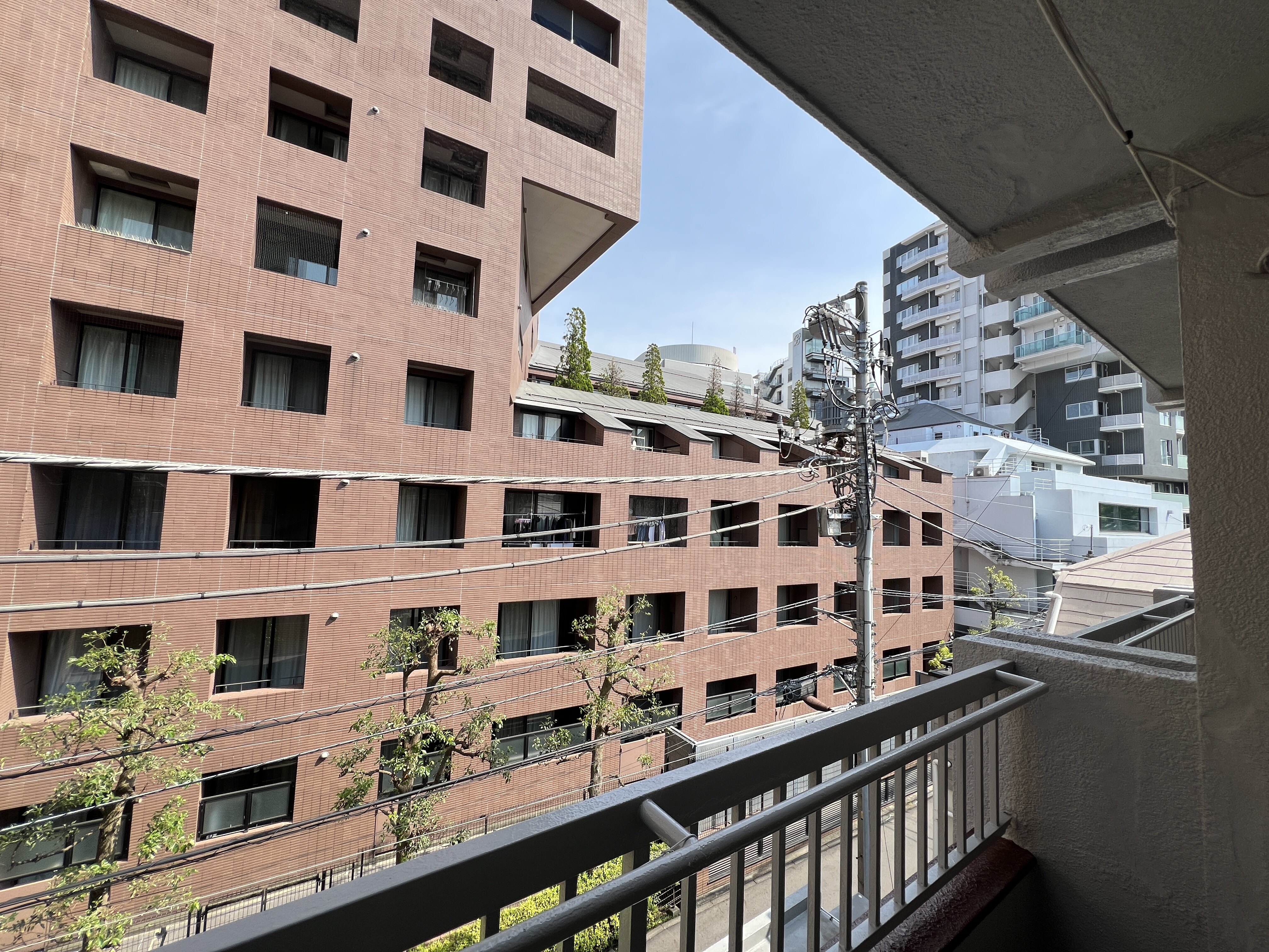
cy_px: 476
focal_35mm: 13
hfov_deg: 106.2
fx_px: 477
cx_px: 634
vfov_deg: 89.9
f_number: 1.8
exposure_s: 1/645
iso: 32
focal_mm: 1.57
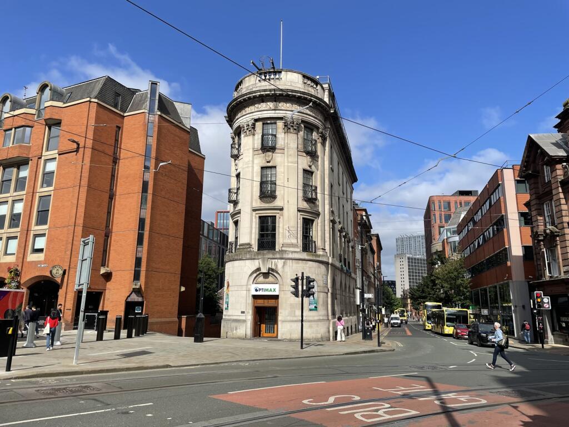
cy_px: 214
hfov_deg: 67.3
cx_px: 284
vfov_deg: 53.1
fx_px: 427
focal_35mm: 26
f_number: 1.6
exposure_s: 1/4651
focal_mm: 4.2
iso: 32
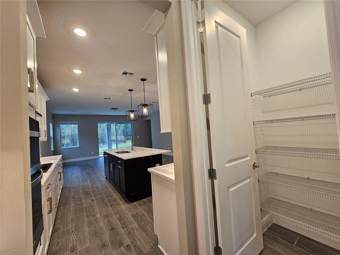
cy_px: 128
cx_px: 170
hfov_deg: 106.2
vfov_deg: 89.9
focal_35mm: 13
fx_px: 128
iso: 160
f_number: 2.2
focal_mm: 2.2
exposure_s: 1/60
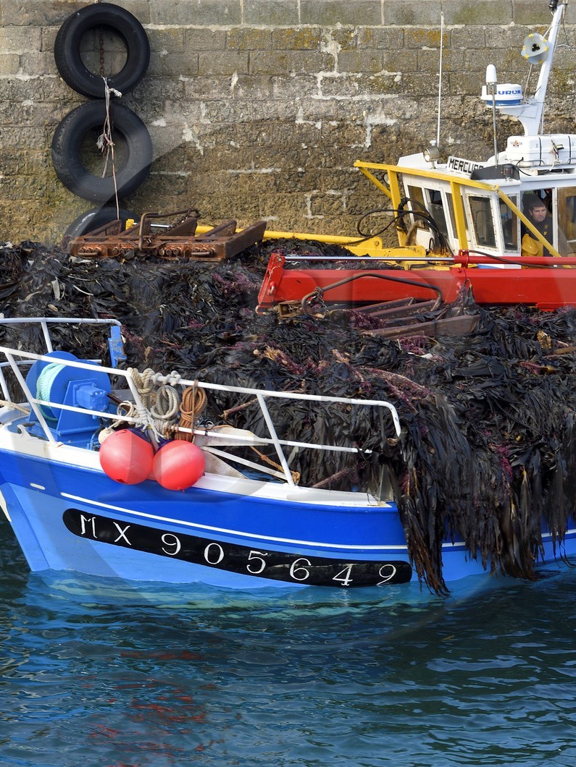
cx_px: 303
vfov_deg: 21.8
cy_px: 384
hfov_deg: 16.4
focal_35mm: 90
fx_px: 1997
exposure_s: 1/125
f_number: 11
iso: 200
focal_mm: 62
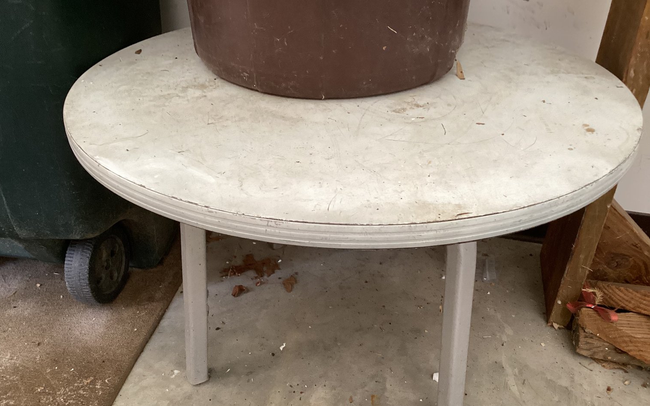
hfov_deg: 58.1
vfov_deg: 38.2
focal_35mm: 33
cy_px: 243
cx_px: 325
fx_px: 585
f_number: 2.4
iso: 200
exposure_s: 1/60
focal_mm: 3.3
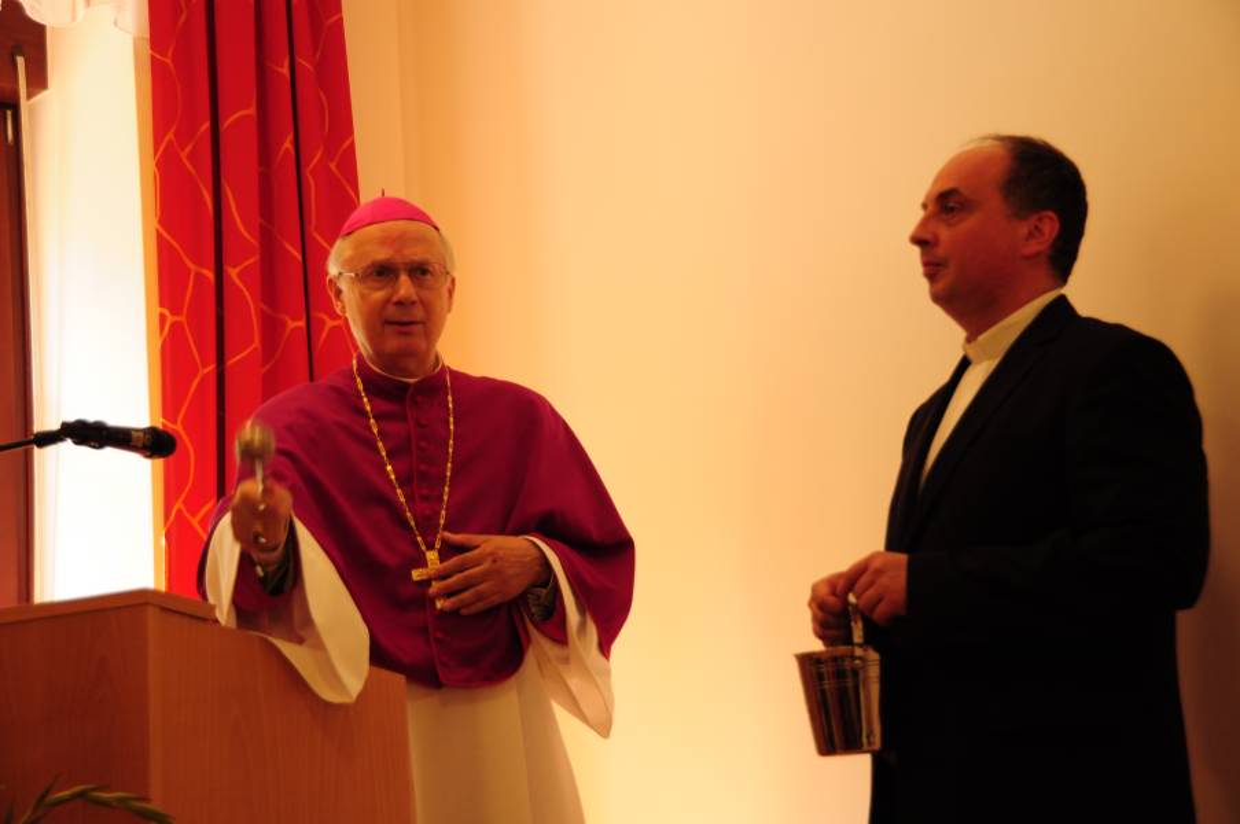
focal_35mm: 69
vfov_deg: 19.7
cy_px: 412
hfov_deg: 29.3
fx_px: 2374
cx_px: 620
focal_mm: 46
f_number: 4.5
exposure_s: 1/60
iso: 640
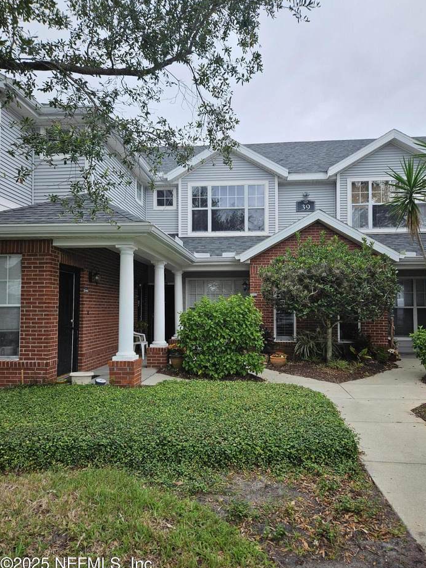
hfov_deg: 56.8
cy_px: 294
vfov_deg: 71.6
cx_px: 221
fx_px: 394
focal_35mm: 24
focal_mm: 5.4
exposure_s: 1/1105
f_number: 1.8
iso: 50
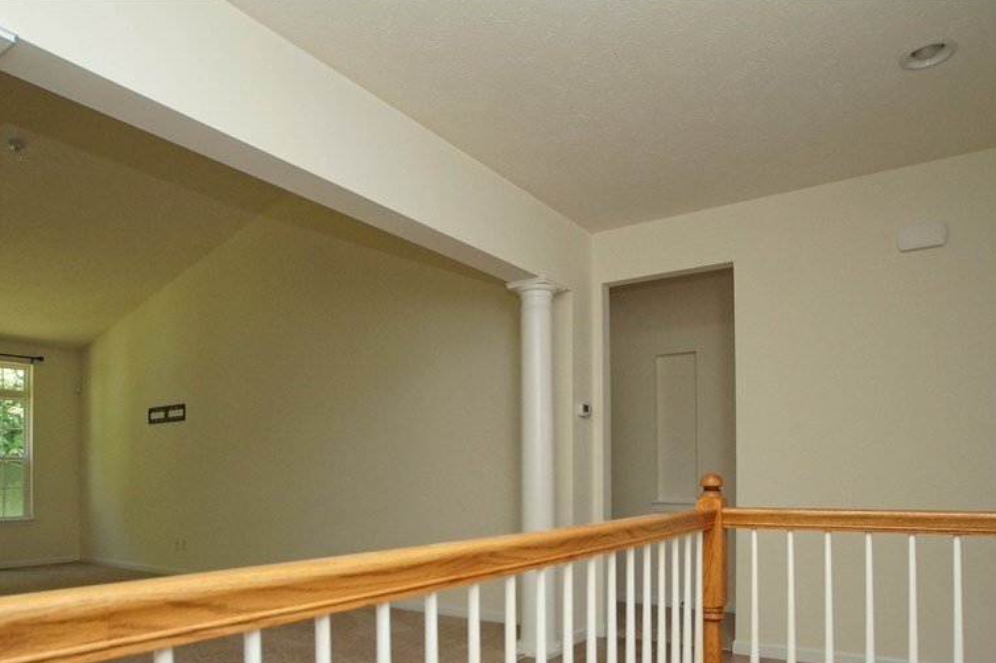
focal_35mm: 24
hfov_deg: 74.4
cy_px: 471
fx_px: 656
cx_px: 482
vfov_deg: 52.0
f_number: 4.5
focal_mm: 11
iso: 800
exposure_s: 1/160
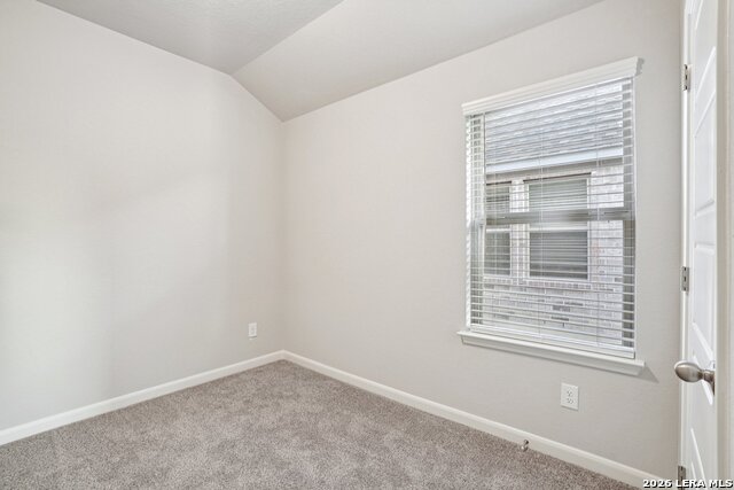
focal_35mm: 16
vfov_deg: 73.8
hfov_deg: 96.7
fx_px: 326
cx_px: 367
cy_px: 245
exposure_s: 1/10
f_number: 8
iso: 400
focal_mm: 16
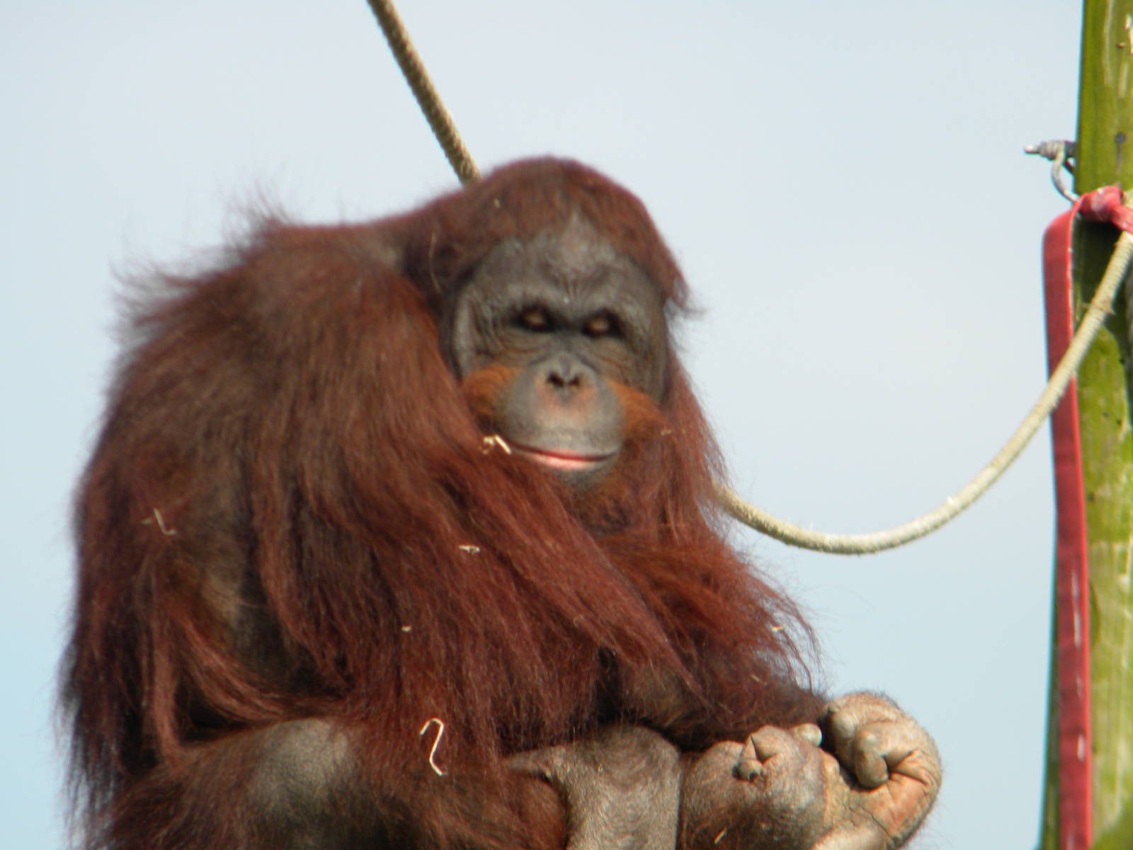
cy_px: 425
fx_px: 13550
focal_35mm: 414
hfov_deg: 4.8
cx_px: 566
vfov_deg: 3.6
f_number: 5.4
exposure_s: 1/295
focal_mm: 75
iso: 80
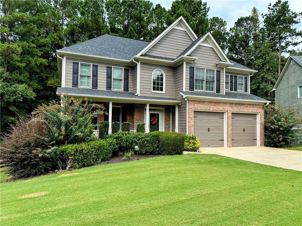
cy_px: 113
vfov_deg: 56.8
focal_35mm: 24
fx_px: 209
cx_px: 151
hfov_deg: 71.6
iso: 80
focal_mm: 6.86
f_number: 1.78
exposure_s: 1/1721
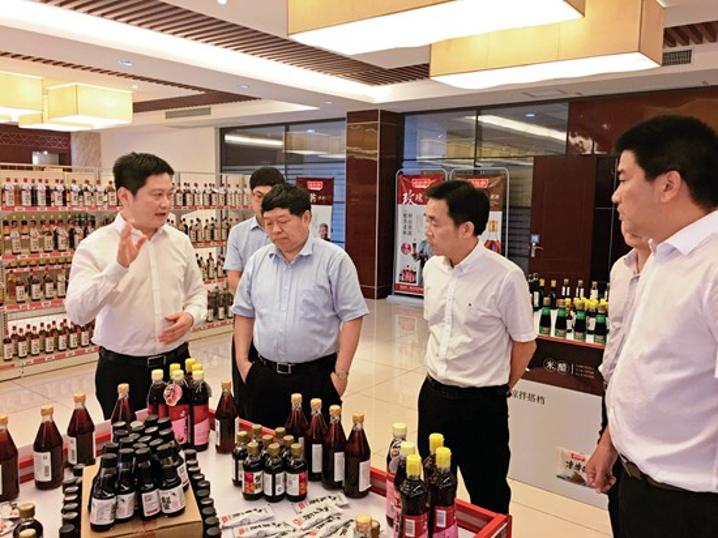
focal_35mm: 29
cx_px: 359
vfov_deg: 48.2
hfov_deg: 61.7
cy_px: 269
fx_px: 601
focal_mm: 4.15
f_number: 2.2
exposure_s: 1/17
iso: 40
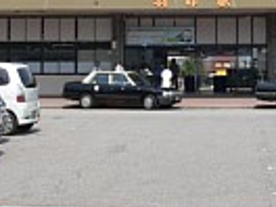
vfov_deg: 13.7
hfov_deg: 18.5
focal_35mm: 106
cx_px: 192
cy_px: -25
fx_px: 845
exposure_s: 1/320
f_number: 5.6
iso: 80
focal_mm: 7.4
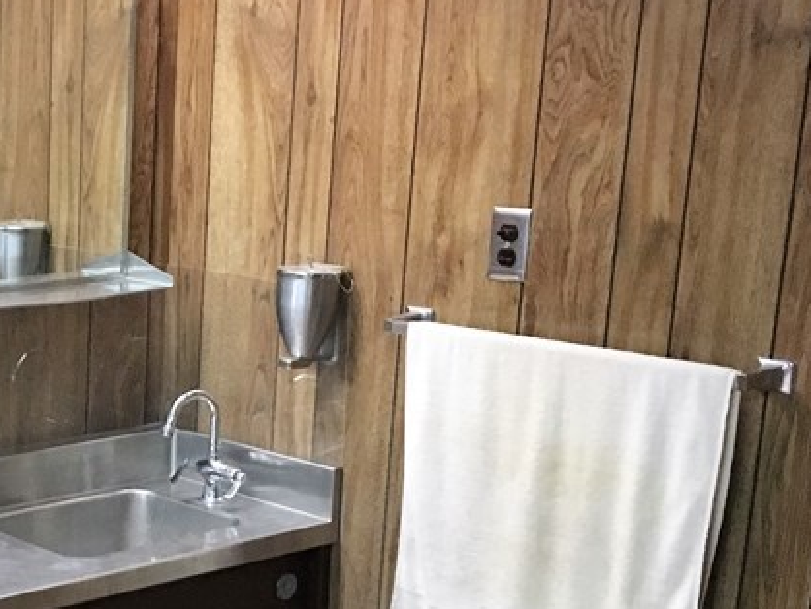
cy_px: 473
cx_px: -81
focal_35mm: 71
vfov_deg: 20.5
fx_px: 1664
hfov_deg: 25.4
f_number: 2.2
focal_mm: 4.15
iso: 250
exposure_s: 1/15
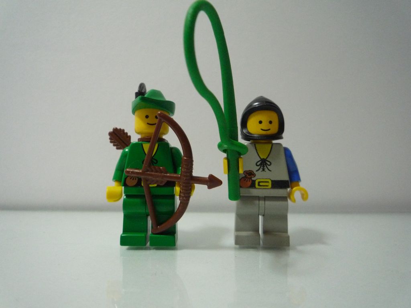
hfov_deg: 69.4
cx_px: 206
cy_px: 154
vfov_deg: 54.9
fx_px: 297
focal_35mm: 25
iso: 400
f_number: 2.8
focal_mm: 4.4
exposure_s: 1/20
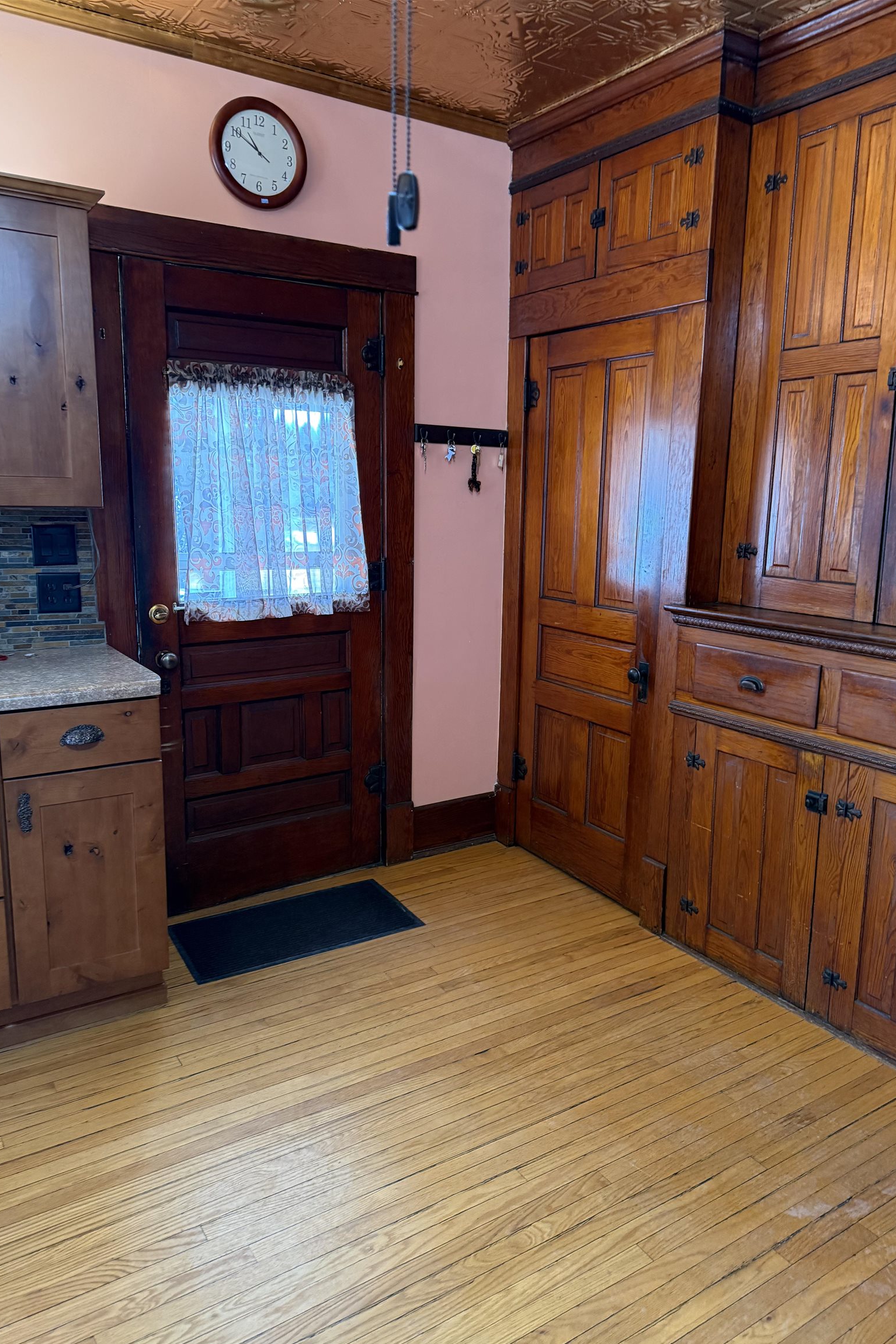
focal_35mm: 25
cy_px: 673
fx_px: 933
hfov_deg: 51.2
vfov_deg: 71.5
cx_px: 499
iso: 400
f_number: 1.78
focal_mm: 6.76
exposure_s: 1/60
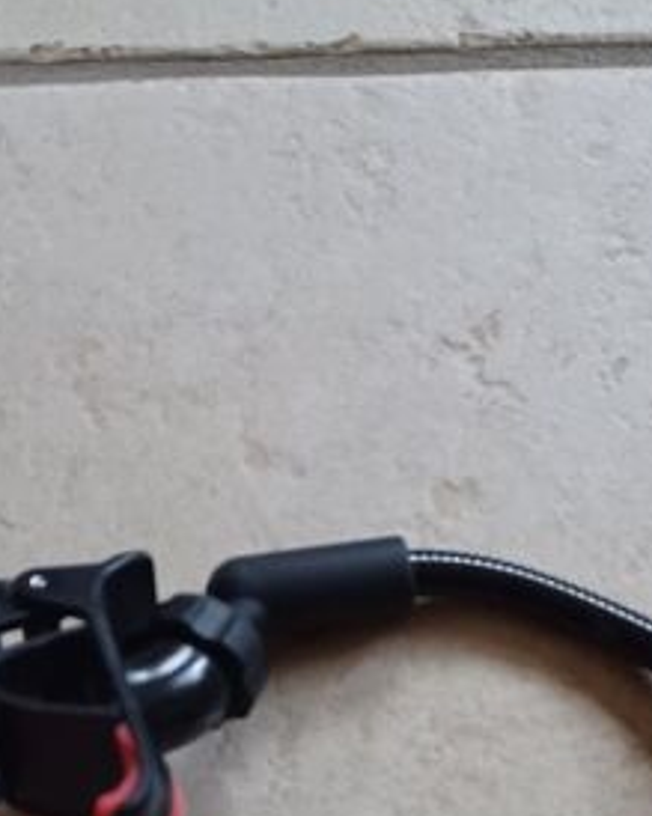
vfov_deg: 31.2
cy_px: 762
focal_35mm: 57
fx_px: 1376
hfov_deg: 26.4
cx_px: 458
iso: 800
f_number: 1.8
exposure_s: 1/20
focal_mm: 4.6
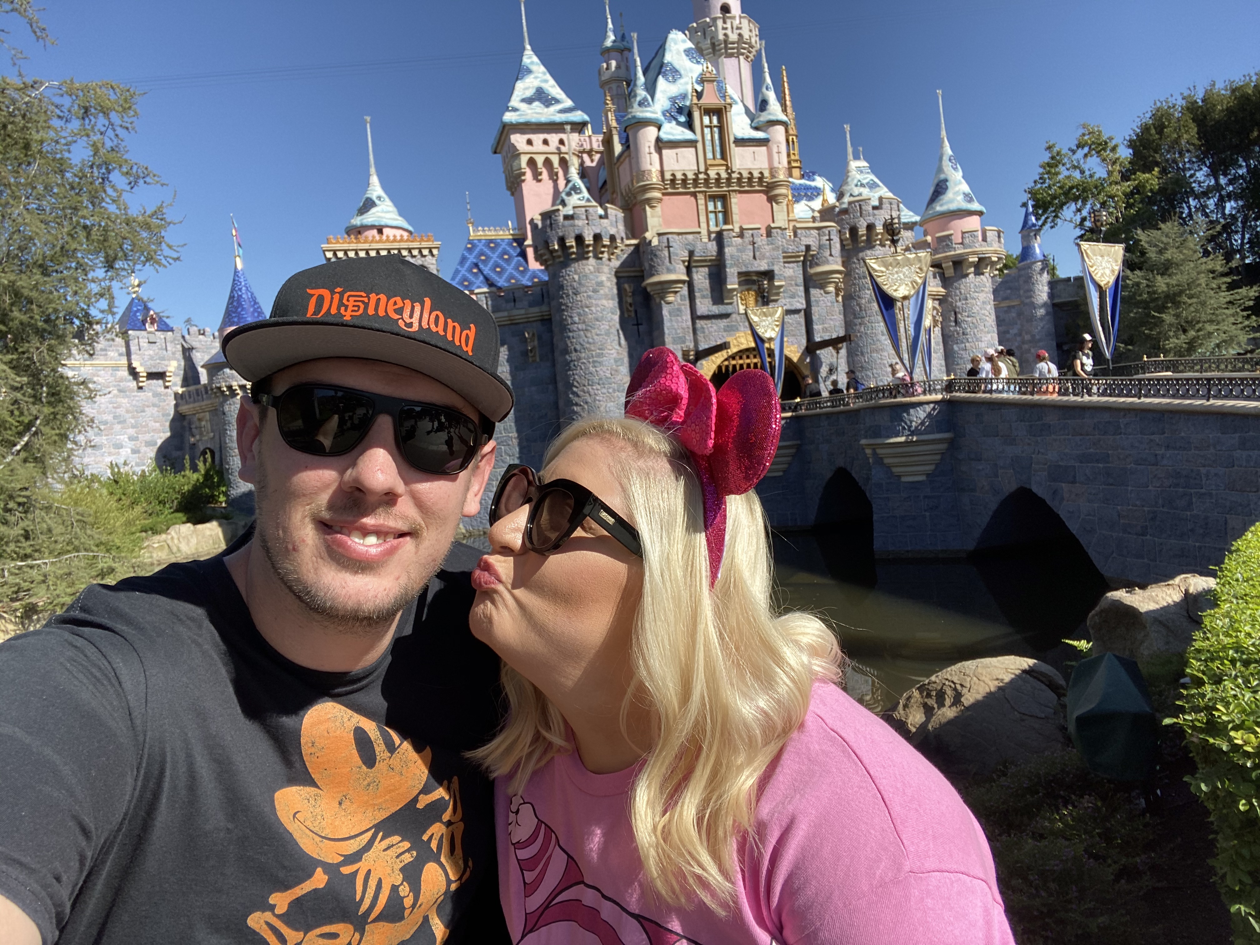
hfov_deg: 73.9
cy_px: 472
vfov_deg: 58.9
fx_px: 837
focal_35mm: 23
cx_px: 630
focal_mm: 2.71
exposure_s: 1/1000
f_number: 2.2
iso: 25
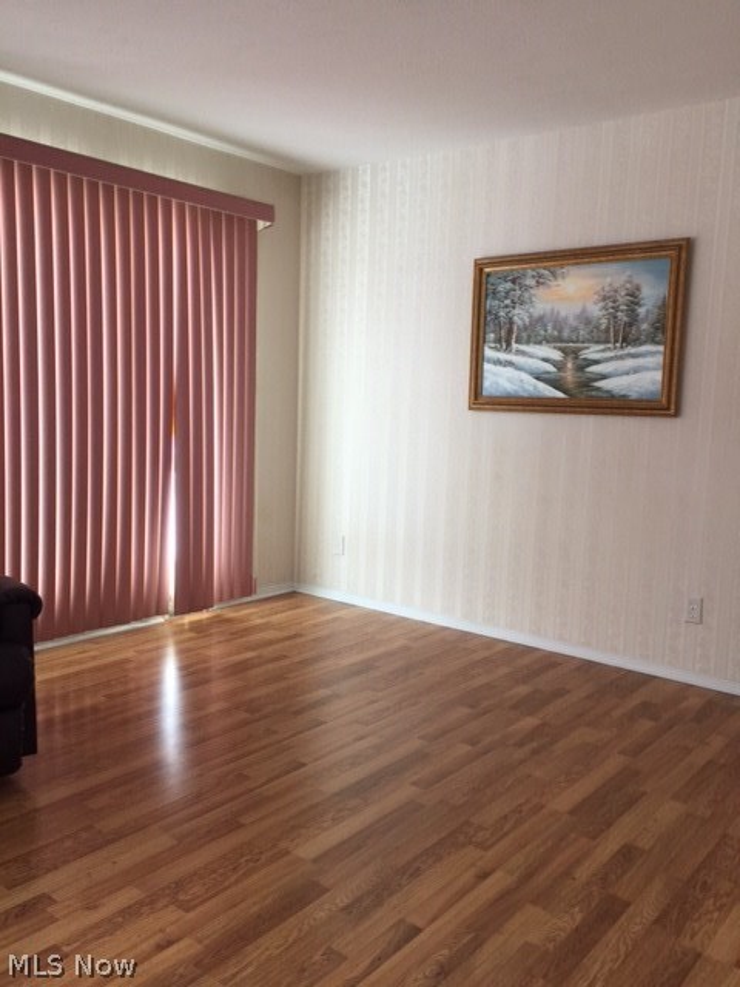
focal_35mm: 29
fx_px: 827
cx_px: 370
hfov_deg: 48.2
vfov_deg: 61.7
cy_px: 494
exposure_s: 1/30
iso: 40
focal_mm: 4.15
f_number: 2.2
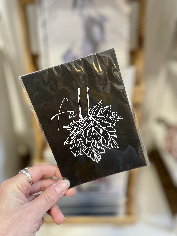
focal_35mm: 26
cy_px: 118
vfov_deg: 67.3
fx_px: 177
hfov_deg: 53.1
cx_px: 88
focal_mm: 4.2
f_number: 1.6
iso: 250
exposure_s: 1/50
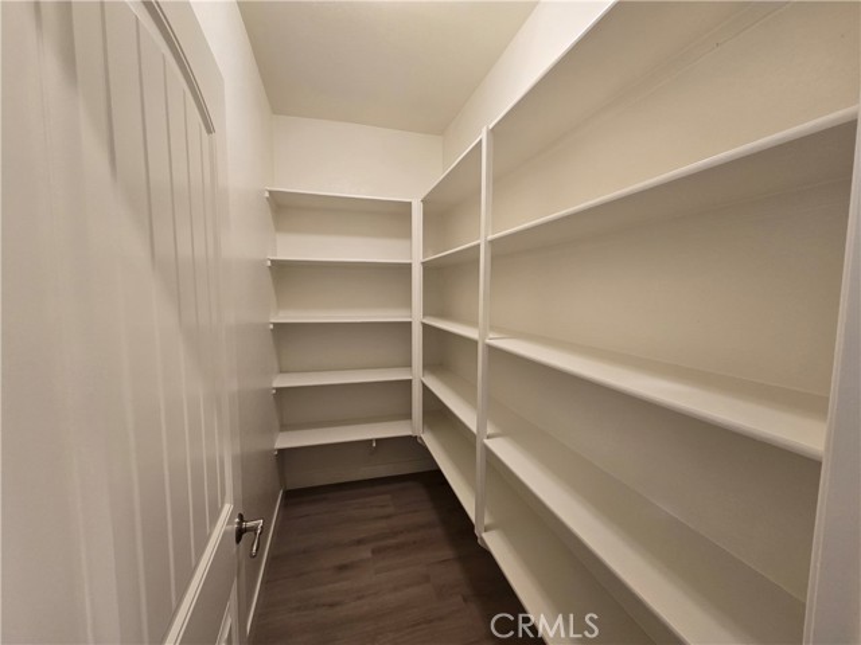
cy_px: 322
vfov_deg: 89.9
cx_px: 430
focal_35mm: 13
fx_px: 323
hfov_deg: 106.2
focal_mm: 2.2
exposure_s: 1/60
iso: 160
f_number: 2.2
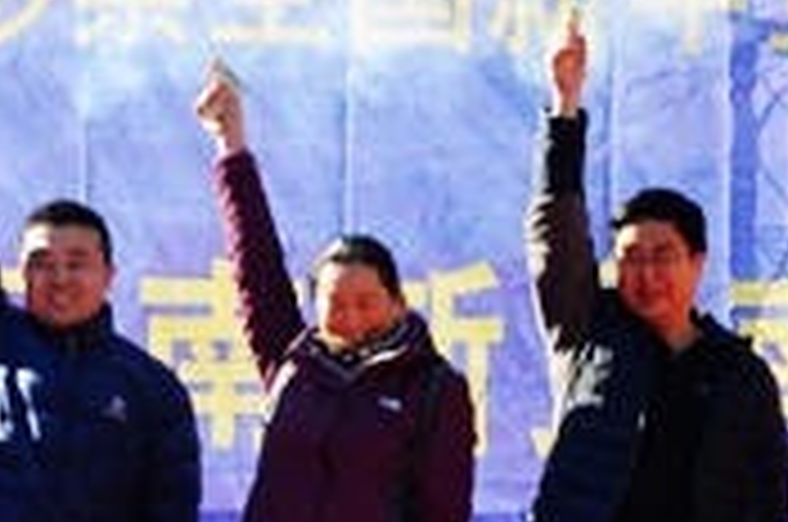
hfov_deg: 10.6
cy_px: 396
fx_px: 4195
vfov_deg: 7.1
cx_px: 802
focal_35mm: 192
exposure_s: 1/250
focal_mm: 32
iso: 200
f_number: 8
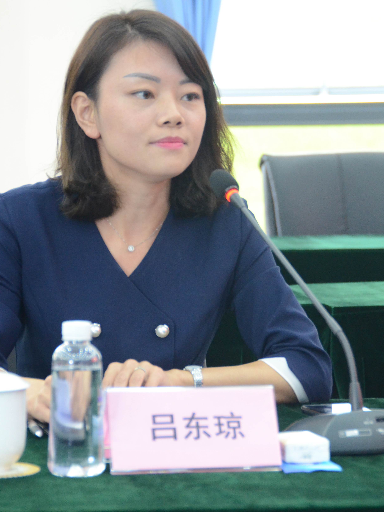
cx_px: 187
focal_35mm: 196
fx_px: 2899
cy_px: 256
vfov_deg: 10.1
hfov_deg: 7.6
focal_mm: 90
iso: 2000
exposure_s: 1/40
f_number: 5.3
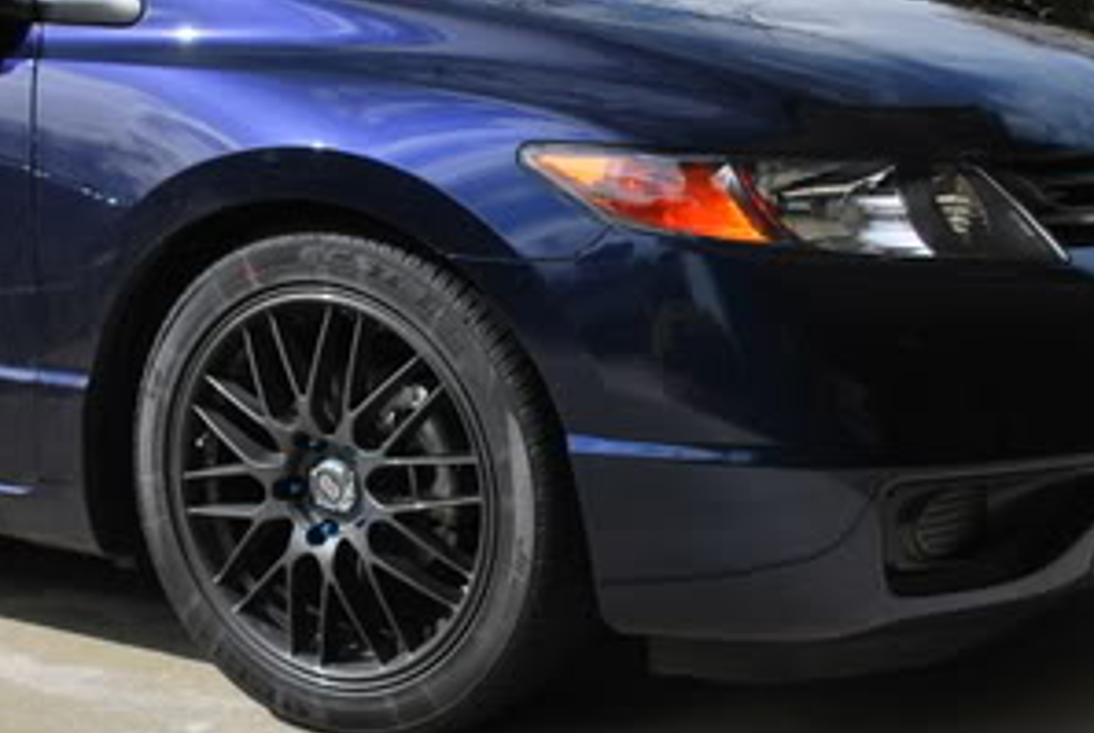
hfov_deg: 27.8
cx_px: 219
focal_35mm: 71
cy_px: 228
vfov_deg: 19.2
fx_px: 2161
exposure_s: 1/1000
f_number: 6.3
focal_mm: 22
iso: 100
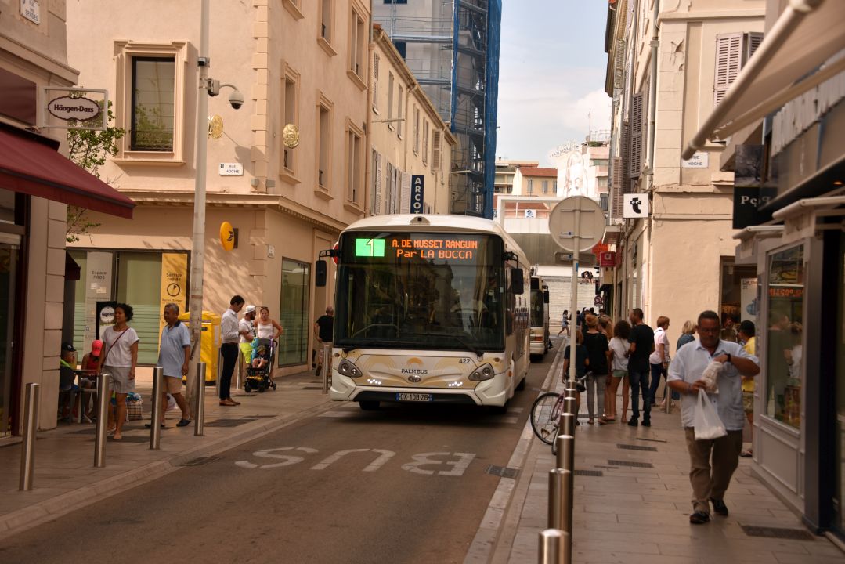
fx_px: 1315
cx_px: 422
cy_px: 282
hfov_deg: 35.6
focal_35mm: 56
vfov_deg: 24.2
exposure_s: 1/400
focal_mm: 56
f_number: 5
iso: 100
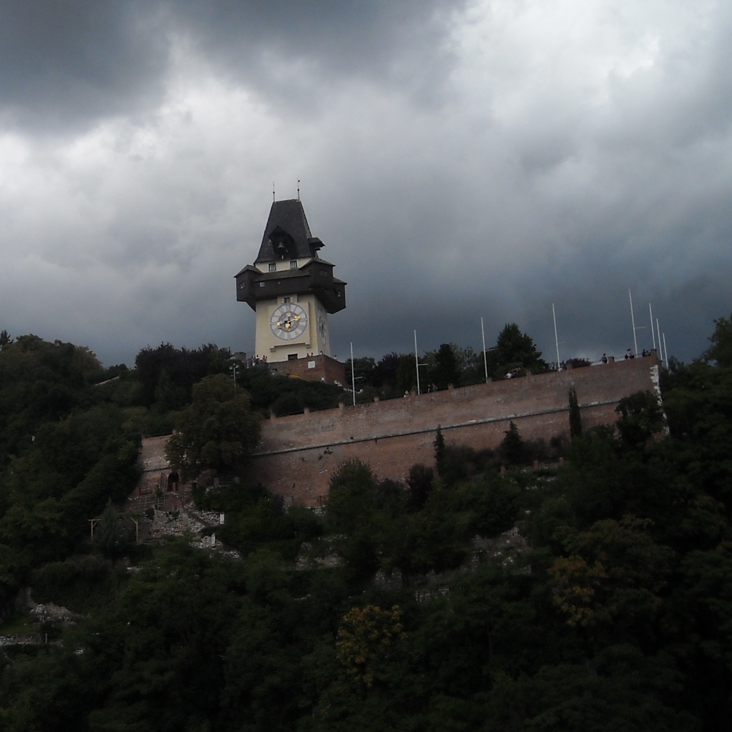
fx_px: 1435
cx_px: 122
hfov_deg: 27.9
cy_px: 270
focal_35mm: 60
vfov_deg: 28.5
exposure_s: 1/593
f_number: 5.6
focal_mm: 5.7
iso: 64
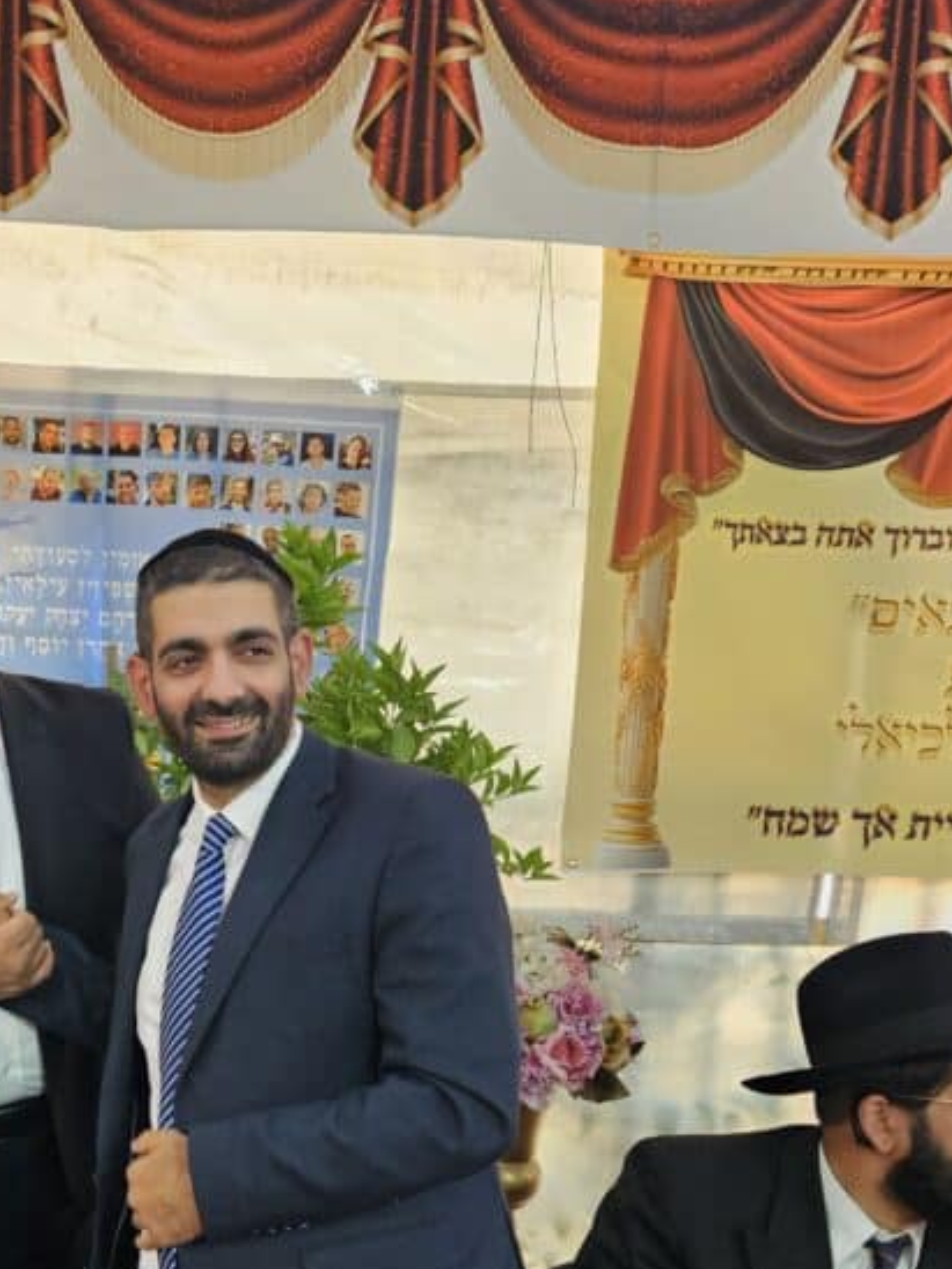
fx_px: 1577
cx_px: 120
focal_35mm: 43
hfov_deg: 32.2
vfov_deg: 42.8
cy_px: 915
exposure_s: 1/100
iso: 64
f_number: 1.8
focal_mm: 5.4
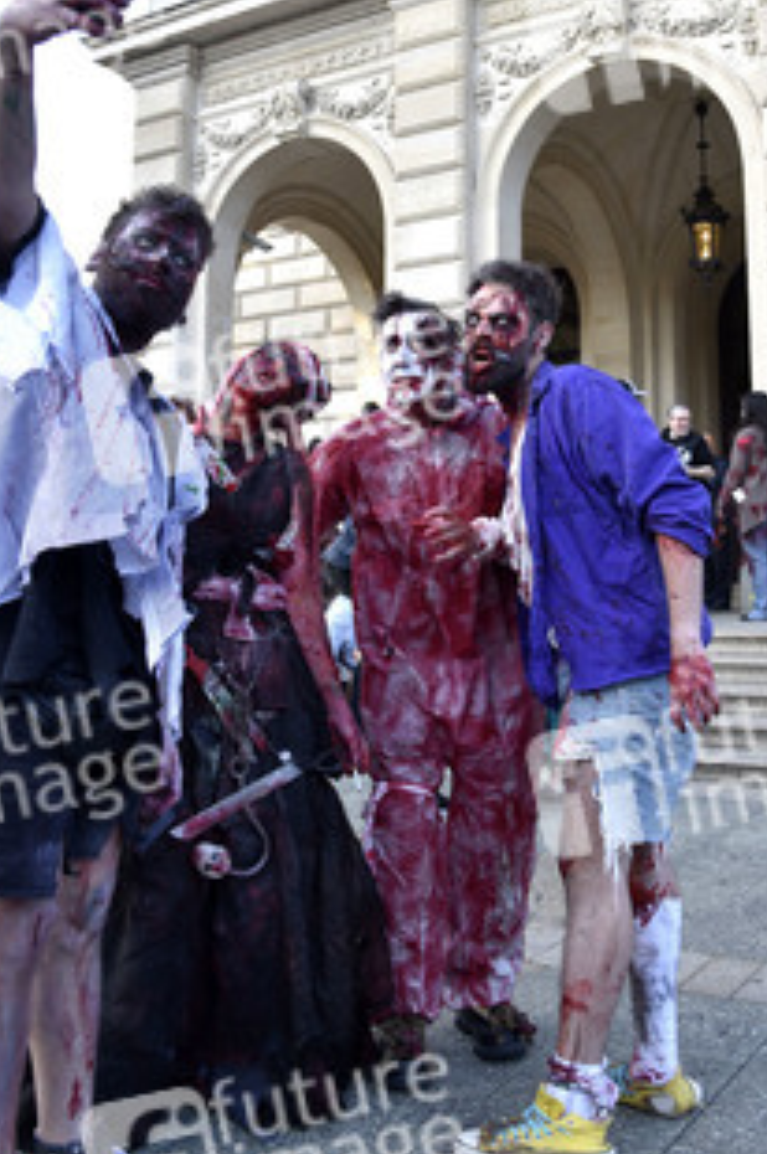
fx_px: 993
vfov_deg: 60.3
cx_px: 380
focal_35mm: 31
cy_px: 584
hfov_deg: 42.2
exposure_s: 1/160
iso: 400
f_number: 6.3
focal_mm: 24
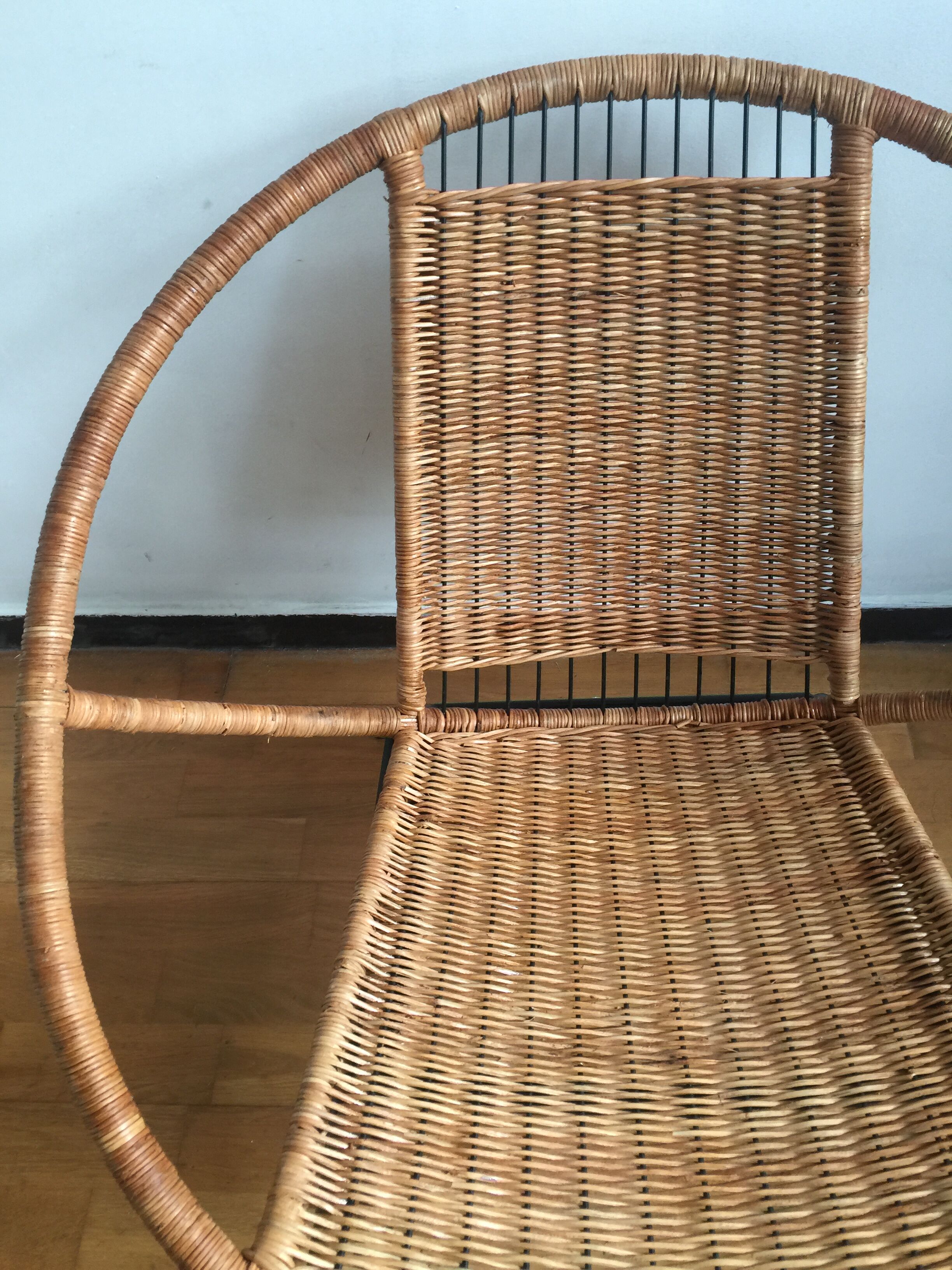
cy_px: 635
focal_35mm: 29
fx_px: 1063
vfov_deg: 61.7
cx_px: 476
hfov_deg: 48.2
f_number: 2.2
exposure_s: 1/17
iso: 50
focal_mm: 4.15
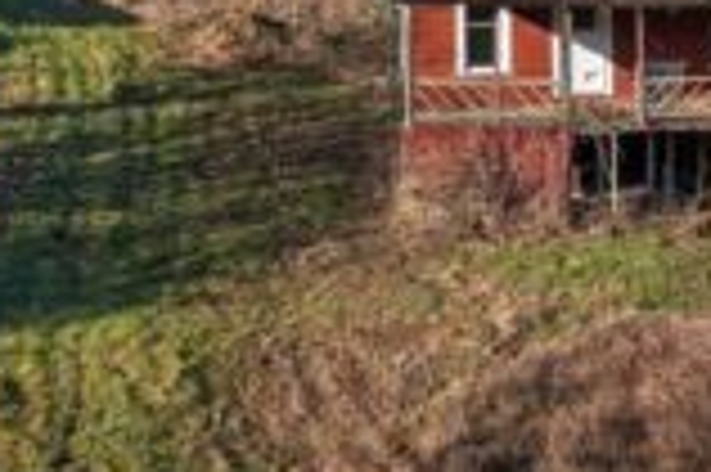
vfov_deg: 18.5
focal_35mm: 71
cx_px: 770
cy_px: -40
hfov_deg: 26.4
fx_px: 1401
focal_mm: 10.26
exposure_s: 1/500
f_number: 5
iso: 100
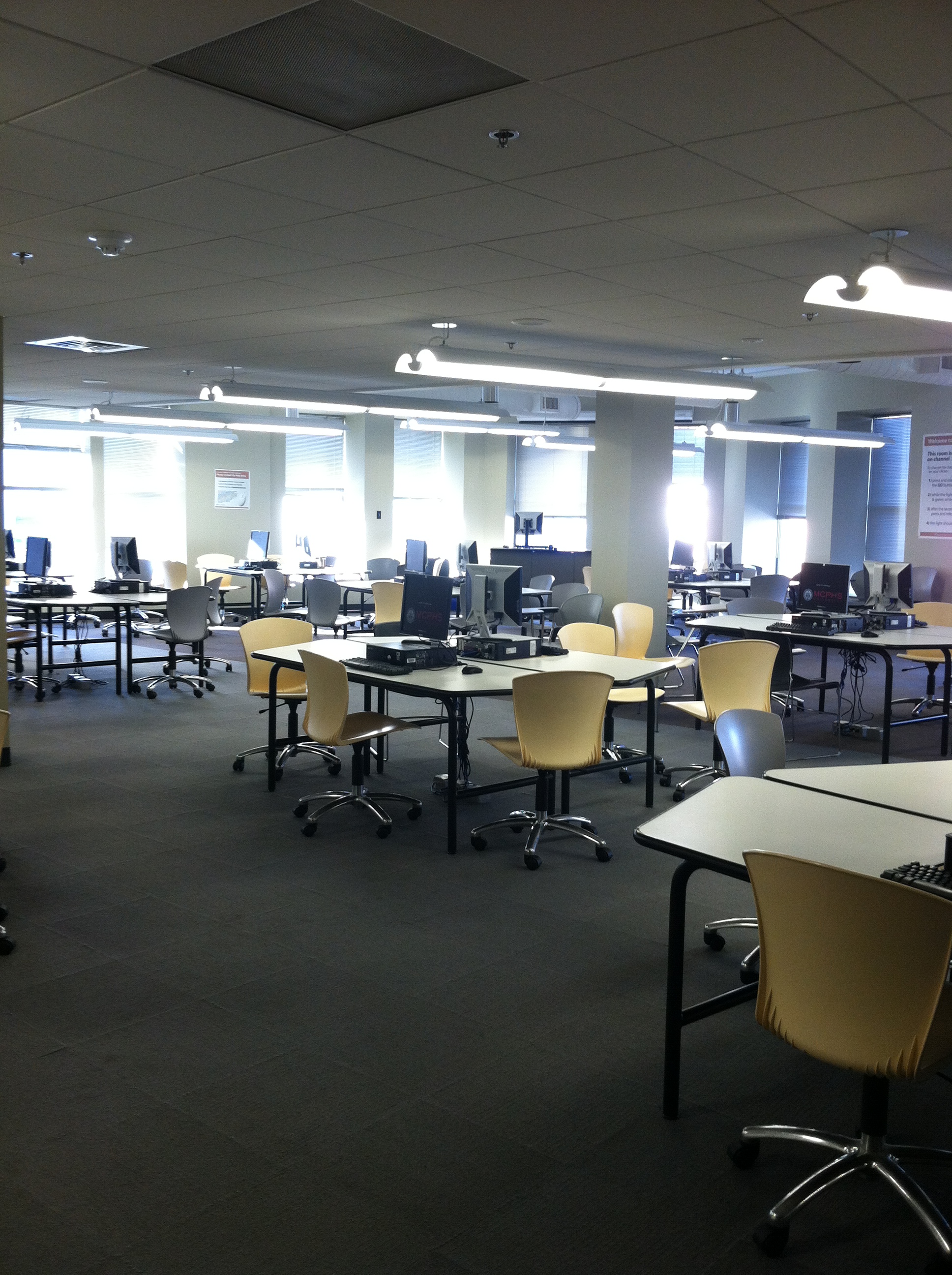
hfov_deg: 40.6
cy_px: 638
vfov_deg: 52.7
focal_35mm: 35
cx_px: 476
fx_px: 1287
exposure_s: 1/15
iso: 125
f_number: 2.8
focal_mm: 3.85
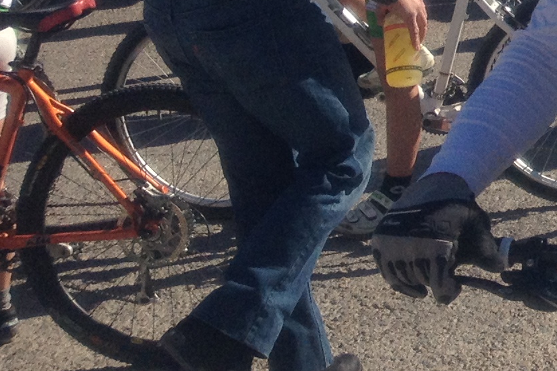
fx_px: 2212
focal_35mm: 143
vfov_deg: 9.2
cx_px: 1055
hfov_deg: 12.8
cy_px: -254
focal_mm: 4.28
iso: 50
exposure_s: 1/2304
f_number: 2.4
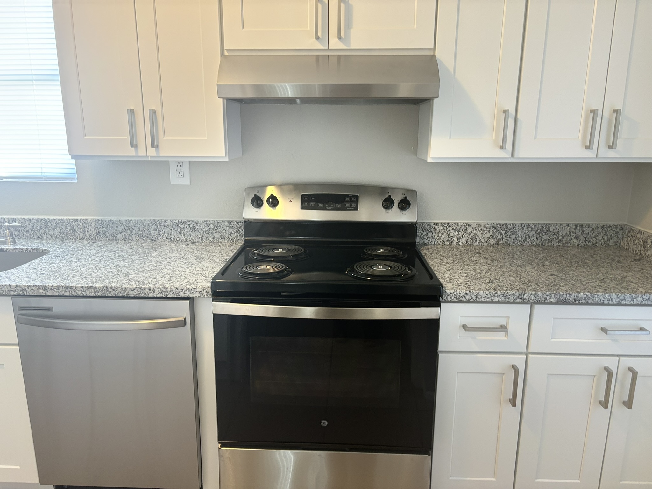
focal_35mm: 26
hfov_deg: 67.3
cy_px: 244
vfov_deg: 53.1
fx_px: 490
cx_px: 326
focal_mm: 5.96
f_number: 1.6
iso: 160
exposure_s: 1/60
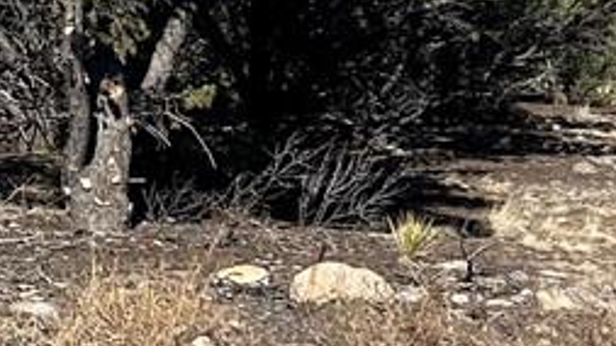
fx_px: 2922
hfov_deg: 11.7
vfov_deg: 6.8
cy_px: 34
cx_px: -158
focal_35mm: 179
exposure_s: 1/3968
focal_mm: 5.7
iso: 50
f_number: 1.5
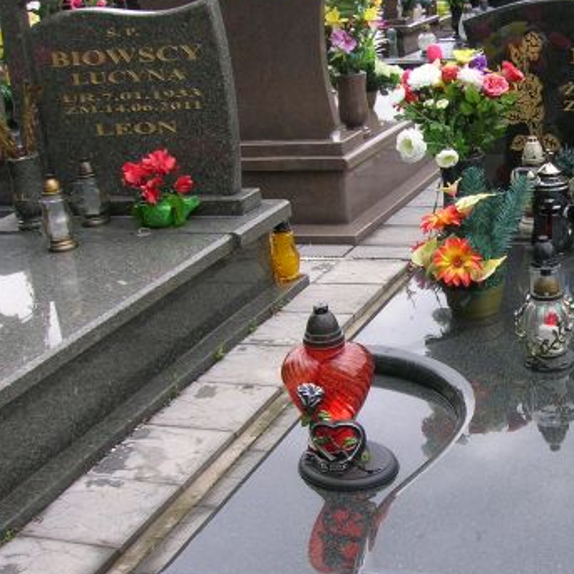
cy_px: 299
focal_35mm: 56
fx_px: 1051
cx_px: 499
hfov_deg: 29.5
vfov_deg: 30.6
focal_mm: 5.7
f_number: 4.9
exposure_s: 1/101
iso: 50
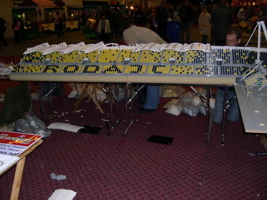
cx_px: 134
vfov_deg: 37.7
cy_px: 100
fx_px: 293
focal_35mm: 38
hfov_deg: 49.0
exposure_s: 1/60
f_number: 2.8
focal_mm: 8
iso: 167
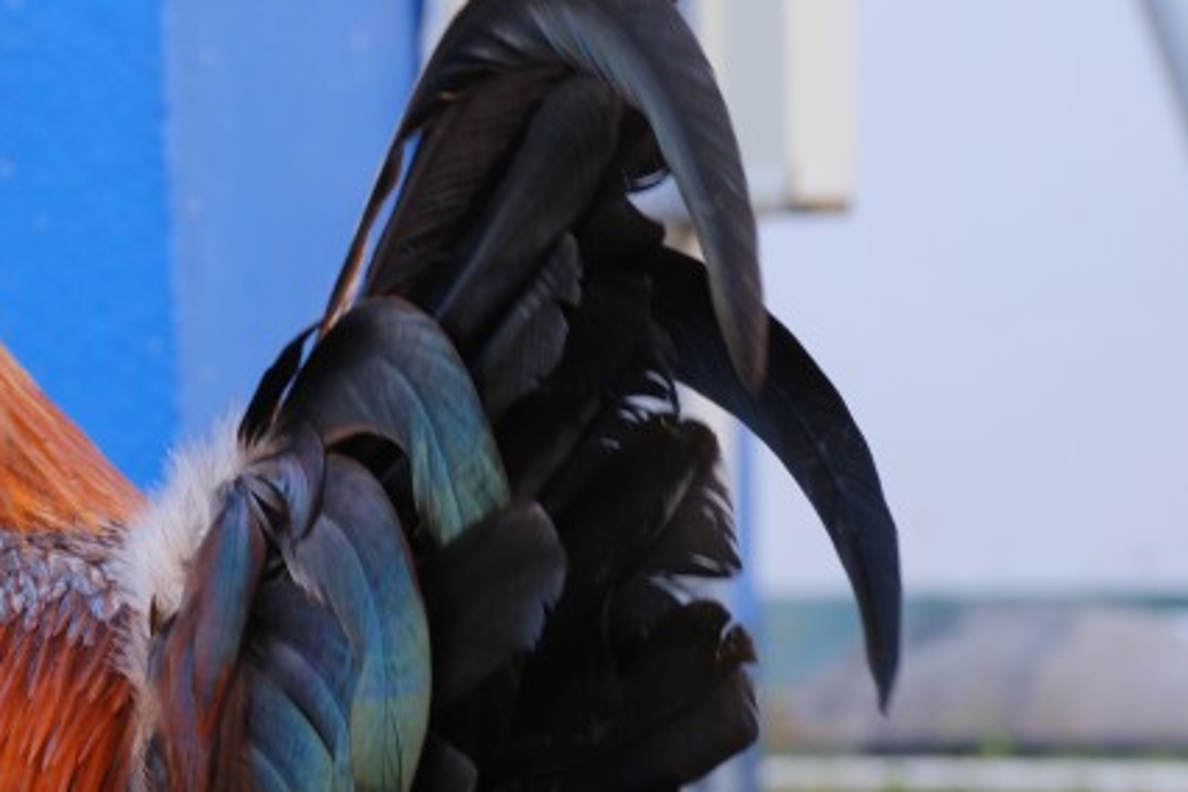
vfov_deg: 4.3
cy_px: 803
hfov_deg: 6.4
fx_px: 10592
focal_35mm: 321
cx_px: -64
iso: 400
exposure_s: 1/70
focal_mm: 101.6
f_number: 8
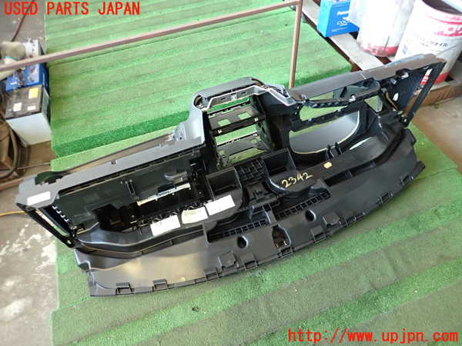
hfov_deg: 69.4
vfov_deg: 54.9
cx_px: 231
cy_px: 173
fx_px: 334
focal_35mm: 25
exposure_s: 1/30
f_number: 2
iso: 320
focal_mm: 4.5
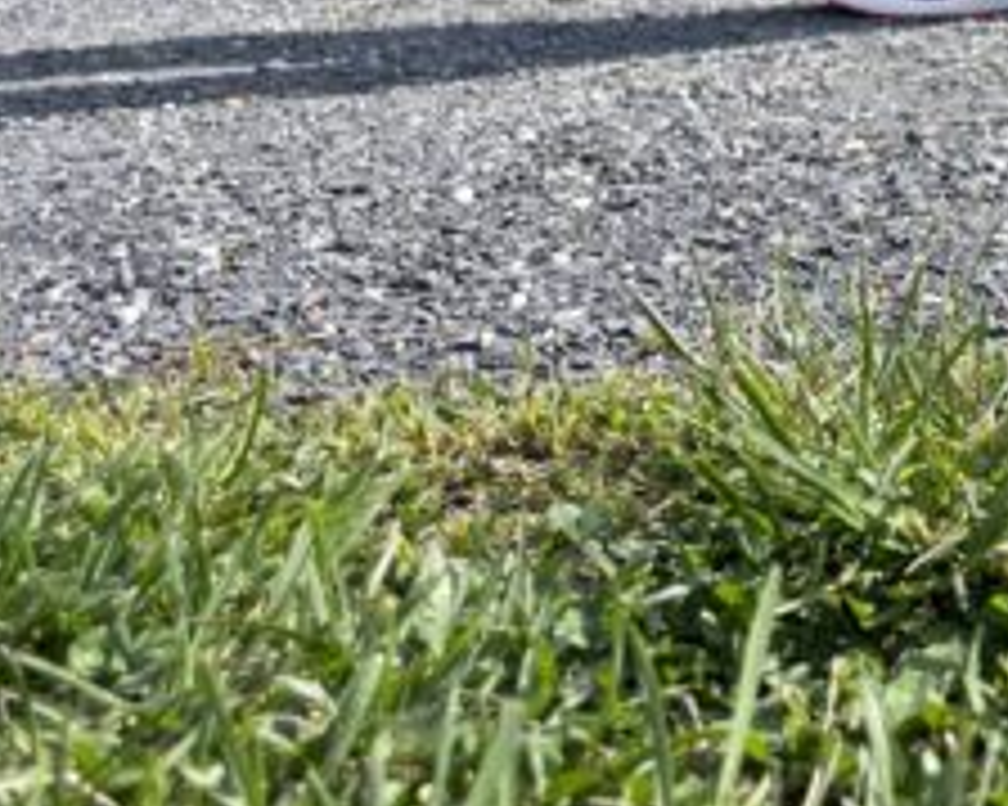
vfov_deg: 23.4
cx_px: 999
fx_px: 1879
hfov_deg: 28.3
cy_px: 38
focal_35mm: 63
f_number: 1.6
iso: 32
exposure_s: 1/1770
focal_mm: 4.2
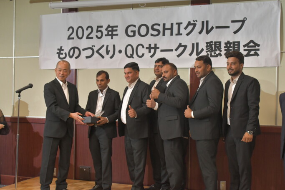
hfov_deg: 38.2
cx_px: 142
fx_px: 412
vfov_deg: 26.0
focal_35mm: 52
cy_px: 95
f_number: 4.5
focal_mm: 35
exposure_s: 1/160
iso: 1600
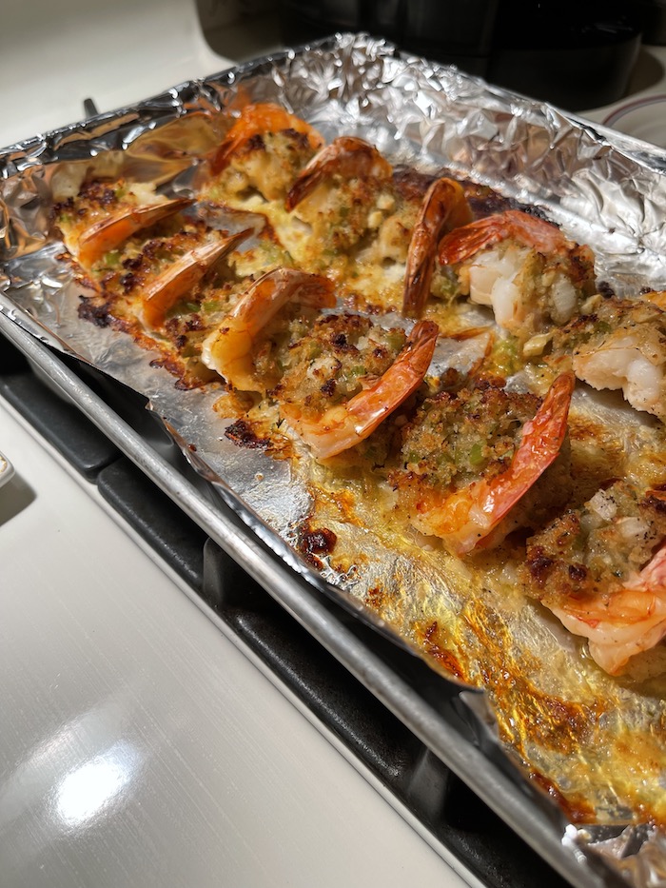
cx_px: 333
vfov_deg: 67.3
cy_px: 444
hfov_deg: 53.1
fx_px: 667
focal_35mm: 26
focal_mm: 5.1
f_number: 1.6
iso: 80
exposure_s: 1/60
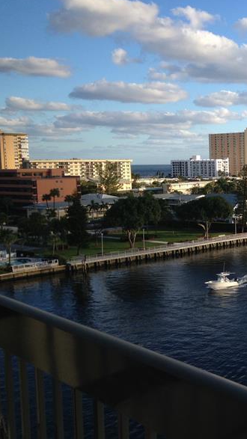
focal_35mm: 52
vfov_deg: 39.9
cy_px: 221
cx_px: 274
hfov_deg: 21.8
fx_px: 606
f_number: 2.4
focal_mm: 4.28
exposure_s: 1/699
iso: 50
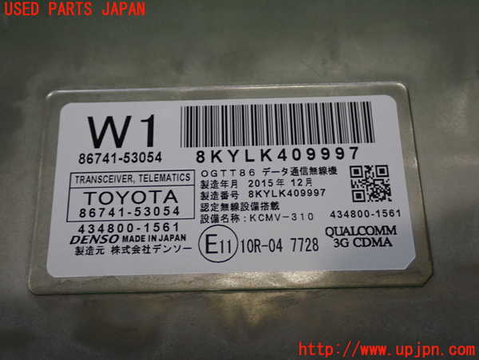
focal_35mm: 47
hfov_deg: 40.4
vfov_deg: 30.9
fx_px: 650
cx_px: 240
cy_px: 180
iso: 200
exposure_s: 1/50
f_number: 3.1
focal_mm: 8.4
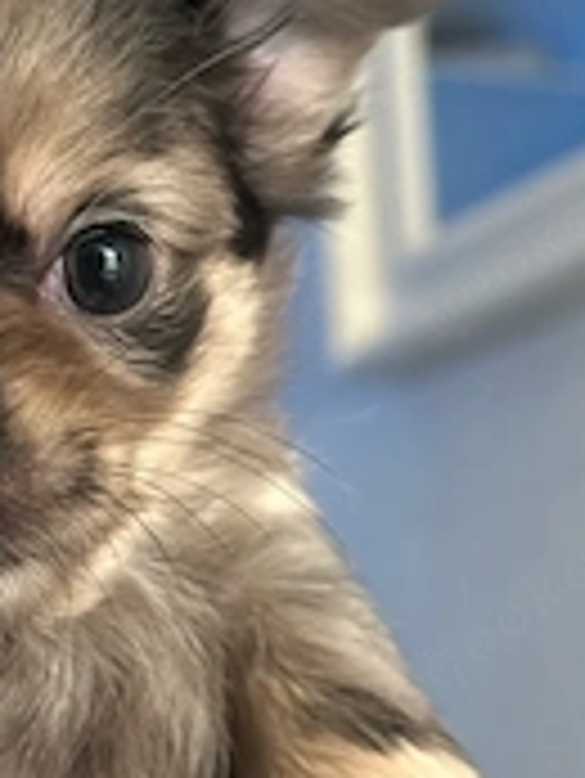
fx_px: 2498
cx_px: -40
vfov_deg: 17.7
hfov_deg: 13.1
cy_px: 288
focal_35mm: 111
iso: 640
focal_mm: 6.86
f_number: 1.78
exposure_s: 1/25
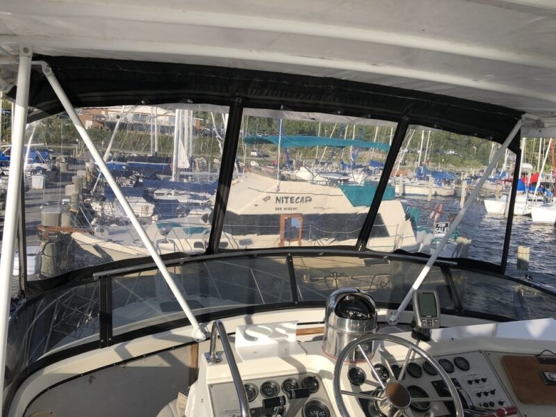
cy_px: 208
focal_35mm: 28
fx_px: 450
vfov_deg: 49.7
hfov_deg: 63.4
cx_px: 278
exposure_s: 1/1779
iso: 20
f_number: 1.8
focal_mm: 4
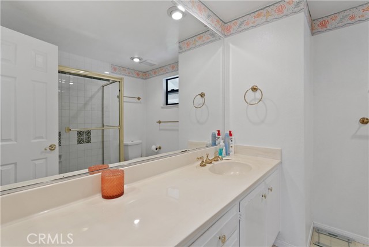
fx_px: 174
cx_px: 184
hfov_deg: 93.3
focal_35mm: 17
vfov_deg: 70.5
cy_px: 124
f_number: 5.6
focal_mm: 17
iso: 1000
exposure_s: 1/15
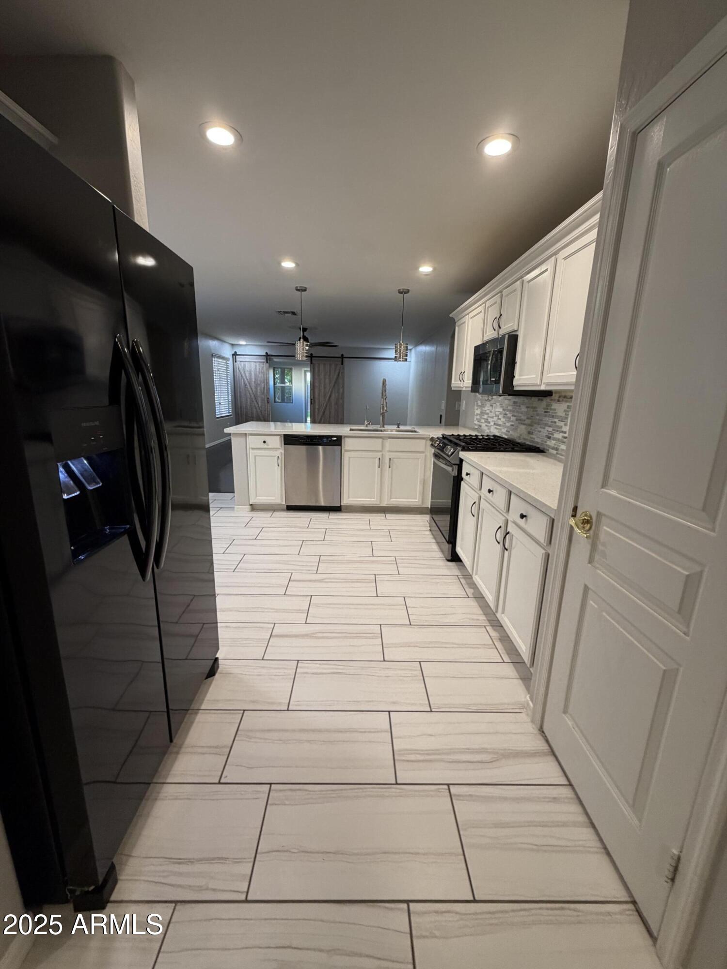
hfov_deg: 85.7
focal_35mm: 14
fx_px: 392
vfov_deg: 102.1
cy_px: 484
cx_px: 364
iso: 200
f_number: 2.2
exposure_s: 1/60
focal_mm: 2.22
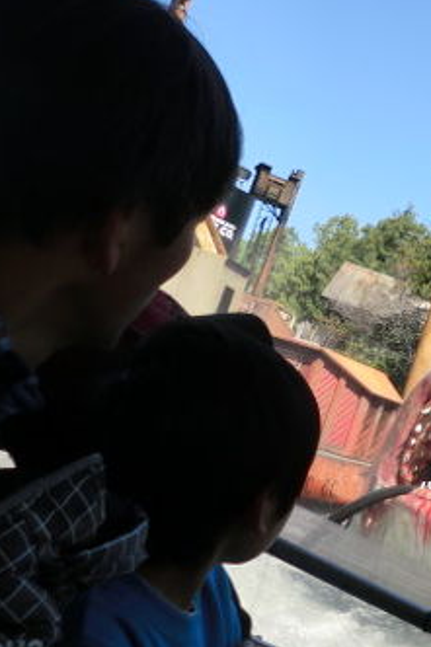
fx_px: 989
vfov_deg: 36.0
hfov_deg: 22.0
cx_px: 566
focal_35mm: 55
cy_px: 406
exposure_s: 1/500
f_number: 3.2
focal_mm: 4.9
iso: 50
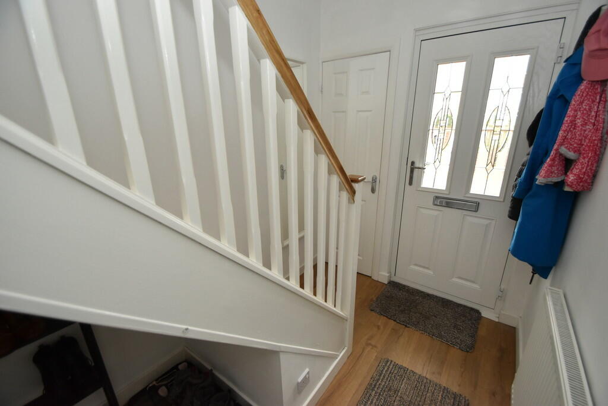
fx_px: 253
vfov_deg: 77.3
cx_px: 304
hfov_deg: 100.4
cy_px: 203
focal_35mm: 15
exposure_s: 1/60
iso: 1400
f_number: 3.5
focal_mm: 10
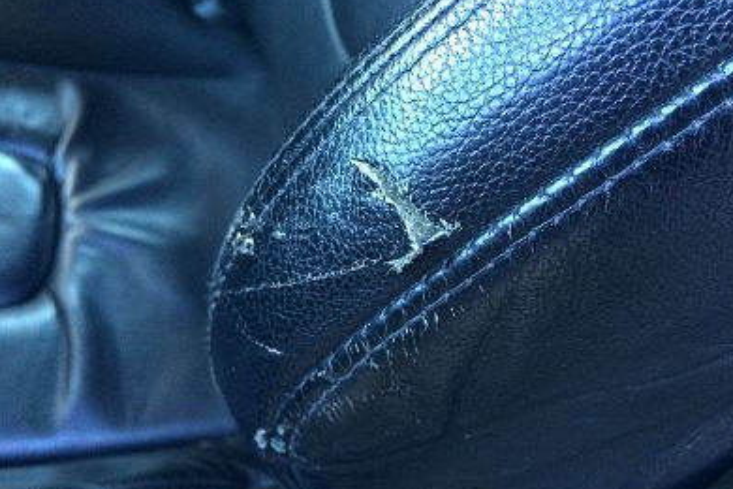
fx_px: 652
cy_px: 228
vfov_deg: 41.1
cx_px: 372
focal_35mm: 32
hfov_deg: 58.7
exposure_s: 1/30
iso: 200
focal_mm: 4.12
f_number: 2.2
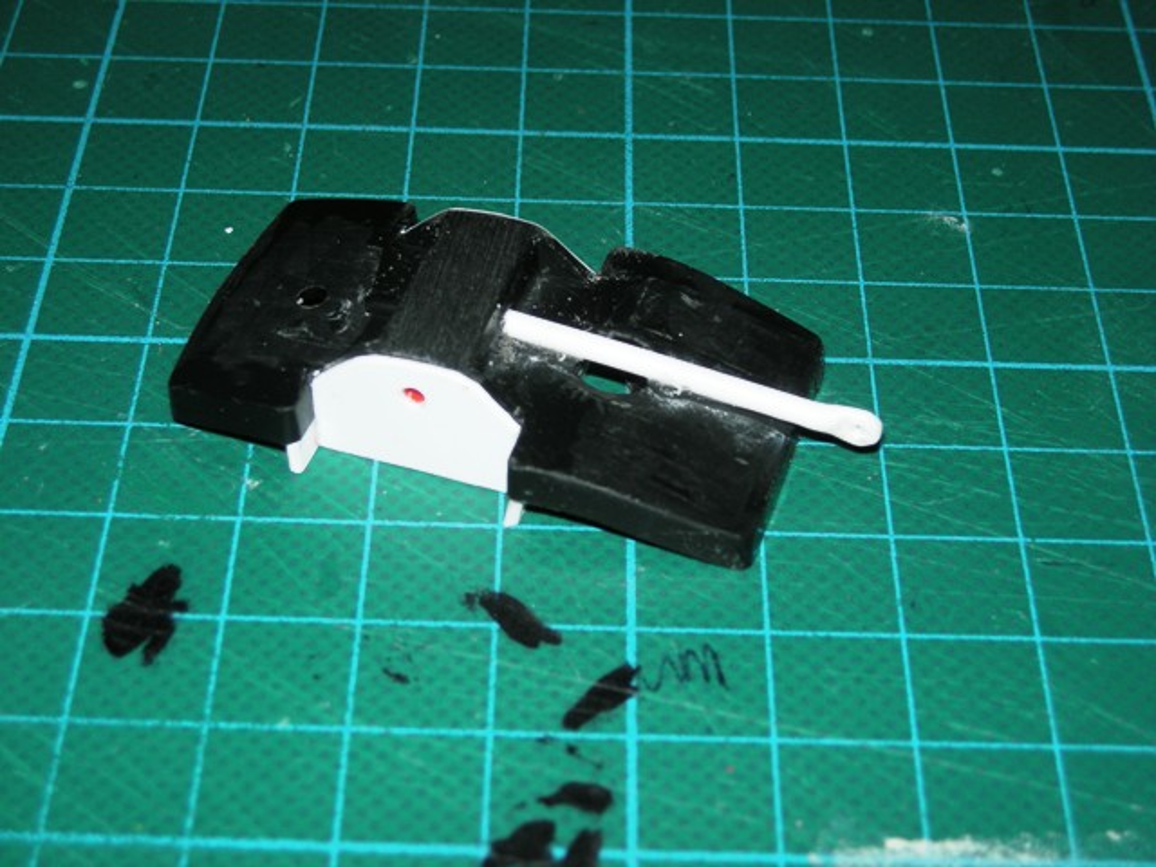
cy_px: 434
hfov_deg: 25.7
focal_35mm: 76
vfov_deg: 19.4
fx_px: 2538
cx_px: 578
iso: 64
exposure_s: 1/60
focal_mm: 12.3
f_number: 7.8
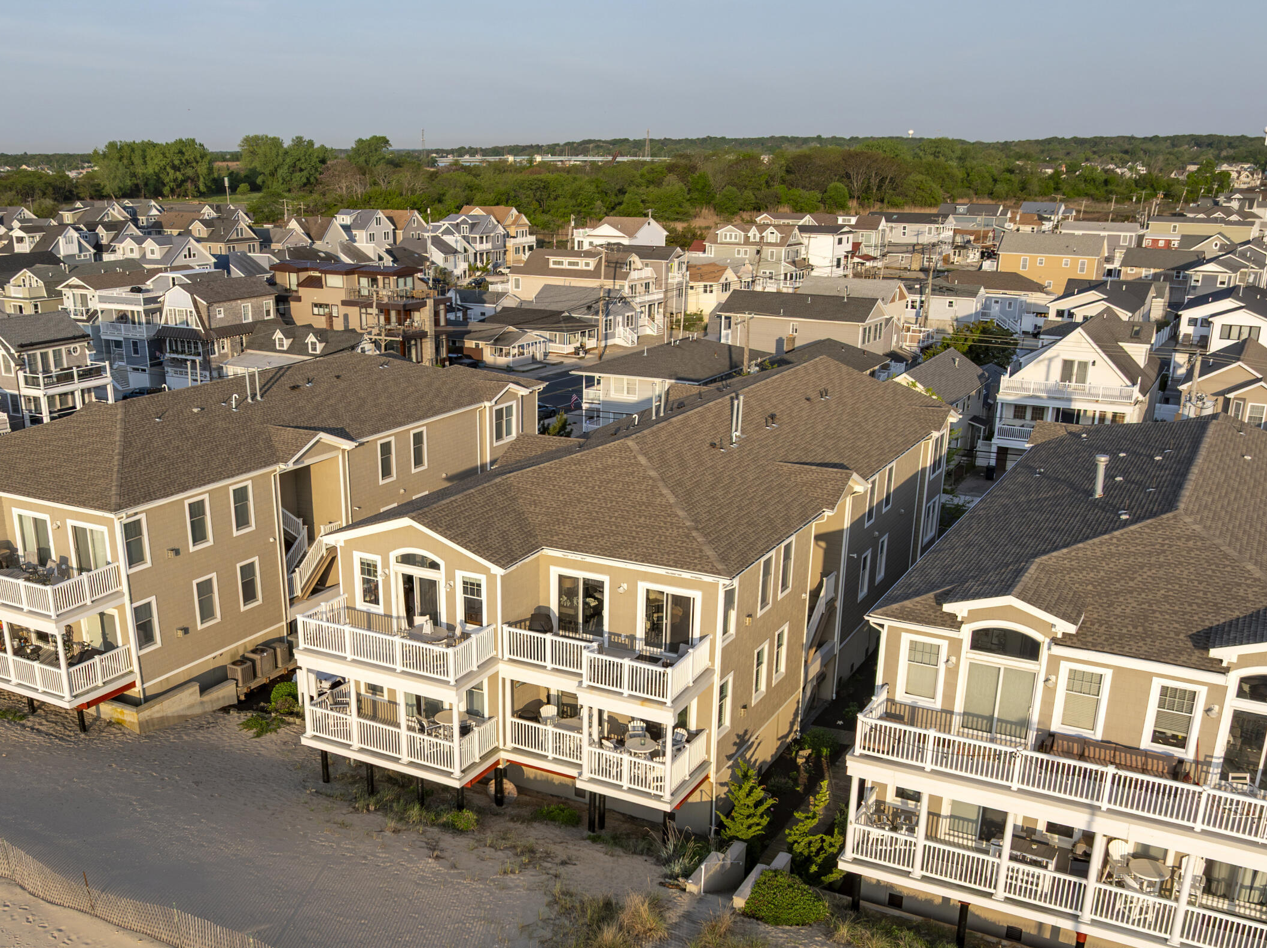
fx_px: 1243
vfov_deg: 41.1
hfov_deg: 53.7
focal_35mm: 34
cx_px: 529
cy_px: 642
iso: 110
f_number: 2.8
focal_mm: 12.29
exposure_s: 1/2000
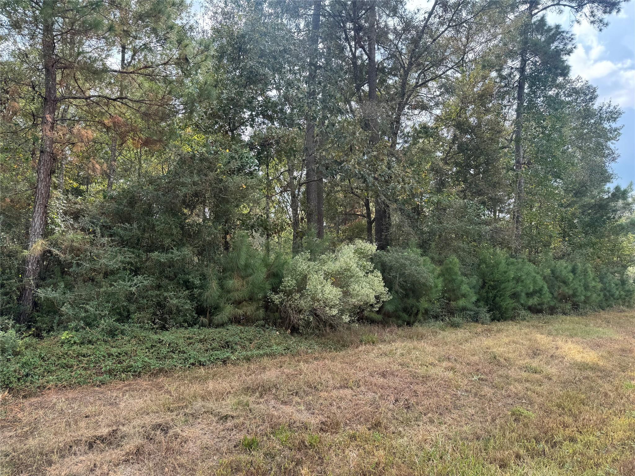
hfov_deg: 71.6
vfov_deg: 56.8
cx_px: 318
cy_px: 238
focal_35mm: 24
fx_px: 440
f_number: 1.78
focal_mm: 6.76
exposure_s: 1/842
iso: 80
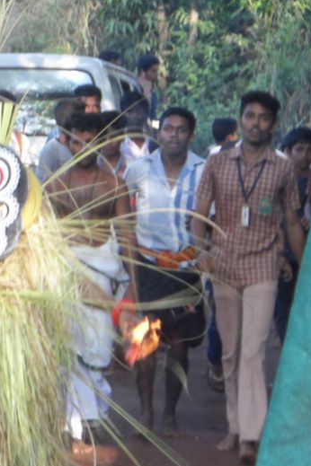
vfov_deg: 5.6
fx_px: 4729
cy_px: 271
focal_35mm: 365
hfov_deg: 3.8
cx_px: -130
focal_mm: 28.9
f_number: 4.5
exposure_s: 1/90
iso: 200
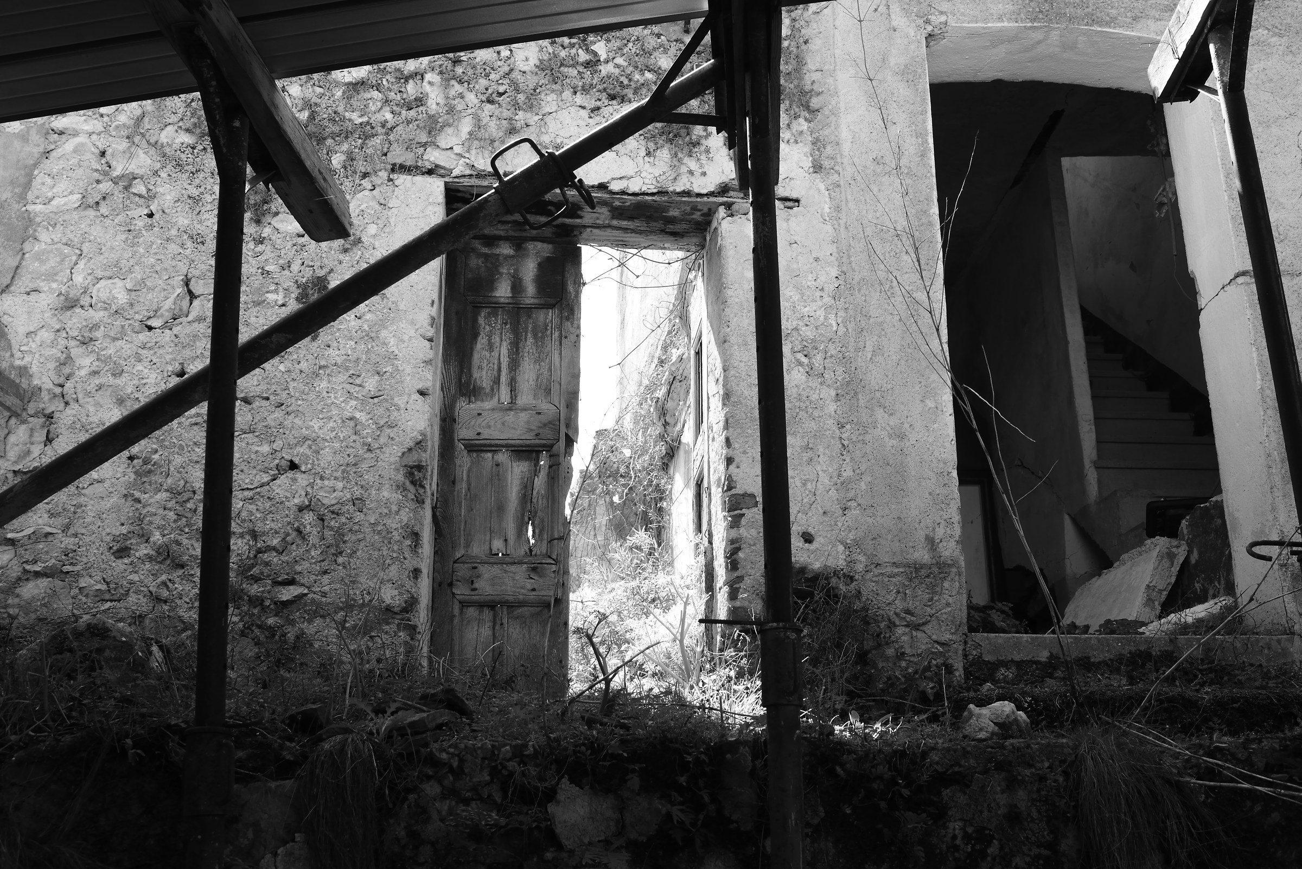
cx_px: 651
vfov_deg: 37.9
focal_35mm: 35
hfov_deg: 54.4
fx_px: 1266
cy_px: 434
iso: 400
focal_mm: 35
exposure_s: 1/100
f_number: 11
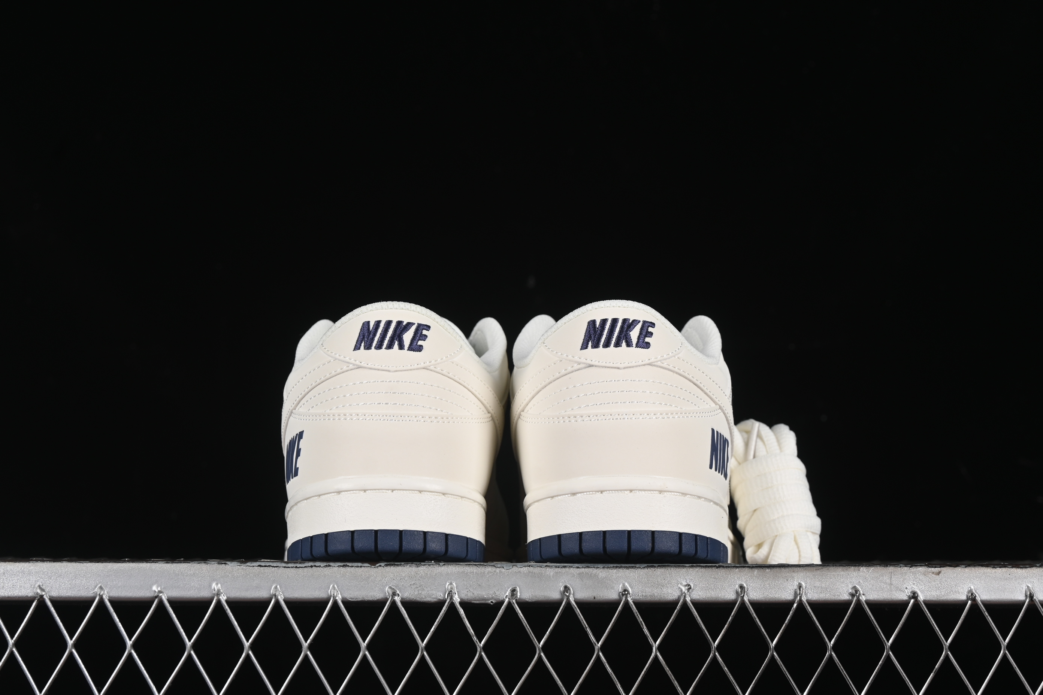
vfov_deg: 18.2
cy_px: 348
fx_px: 2173
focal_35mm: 75
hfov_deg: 27.0
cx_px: 522
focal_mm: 50
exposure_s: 1/100
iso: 160
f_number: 8
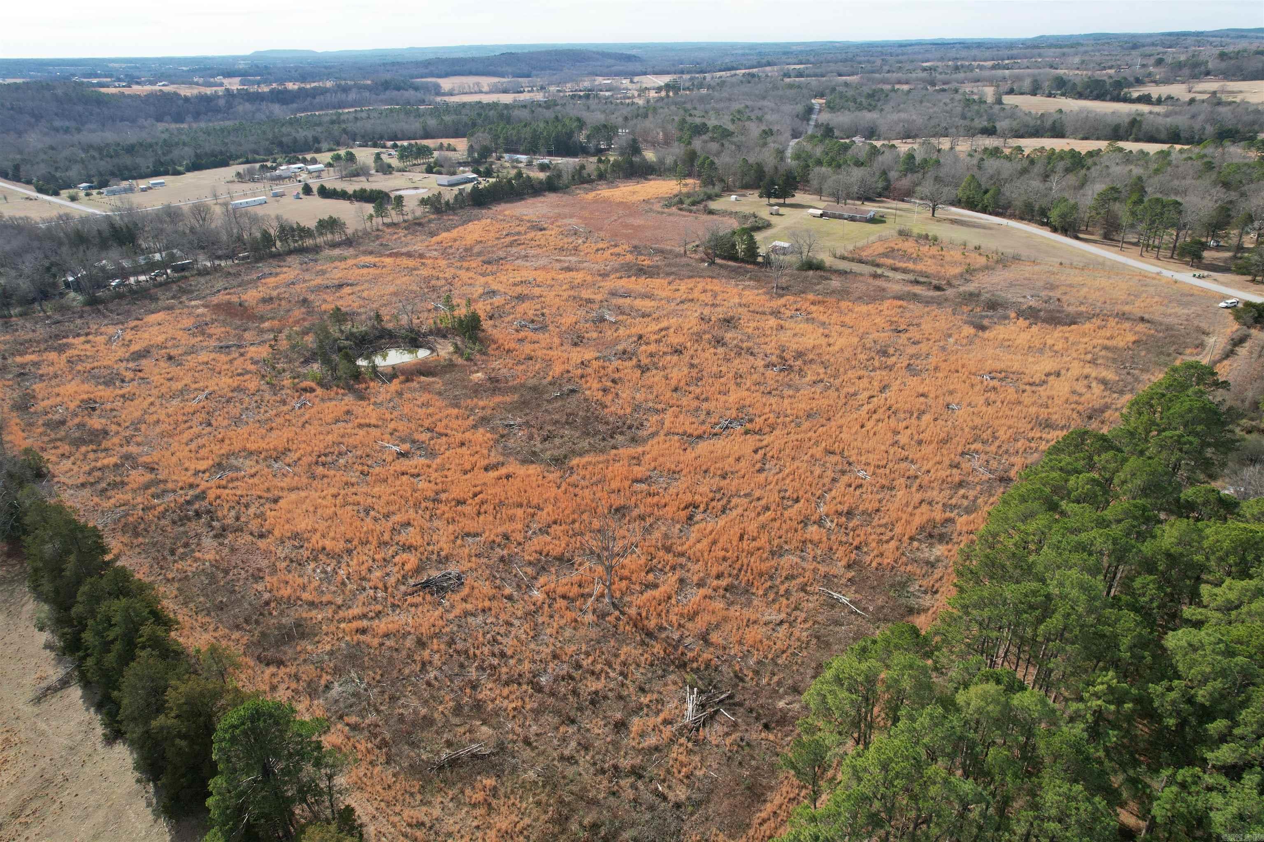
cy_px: 421
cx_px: 632
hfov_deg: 78.6
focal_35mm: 22
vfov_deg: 57.2
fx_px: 772
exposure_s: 1/1250
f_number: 2.8
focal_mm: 8.38
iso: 200
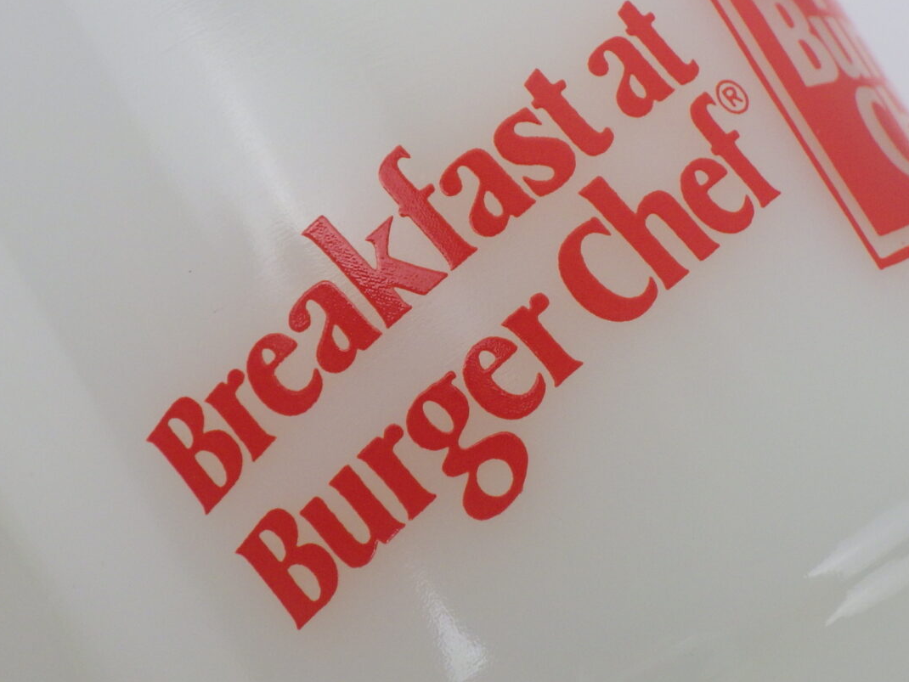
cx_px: 454
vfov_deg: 24.0
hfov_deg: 31.7
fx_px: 1602
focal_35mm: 61
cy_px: 309
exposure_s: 1/80
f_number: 3.8
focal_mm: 6.1
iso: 125
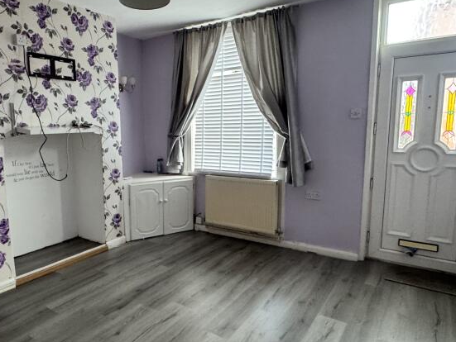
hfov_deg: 66.5
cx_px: 179
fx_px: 343
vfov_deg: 53.1
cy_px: 173
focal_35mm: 26
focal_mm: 2.22
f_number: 2.2
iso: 640
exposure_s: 1/60
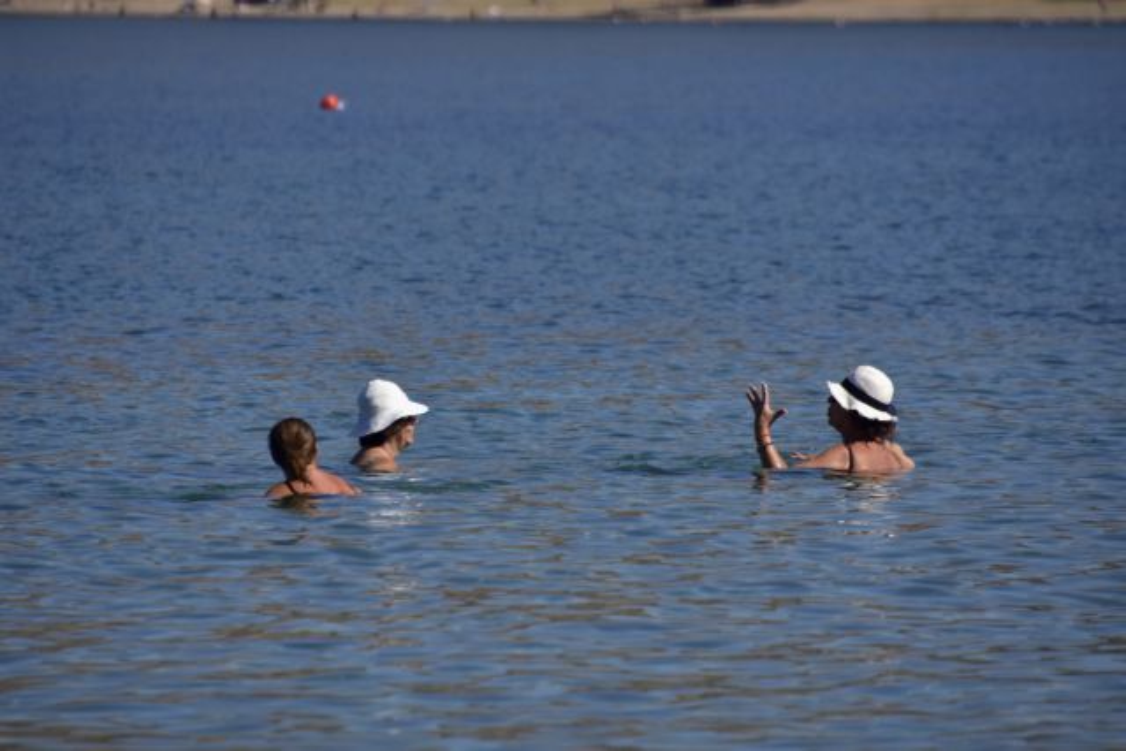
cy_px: 376
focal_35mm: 450
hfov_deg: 4.6
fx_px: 14077
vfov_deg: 3.1
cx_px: 563
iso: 200
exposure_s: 1/1600
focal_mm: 300
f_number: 5.6
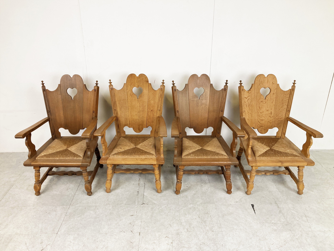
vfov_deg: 49.7
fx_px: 270
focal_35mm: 28
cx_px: 167
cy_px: 126
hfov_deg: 63.4
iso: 64
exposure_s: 1/100
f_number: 1.8
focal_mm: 3.99
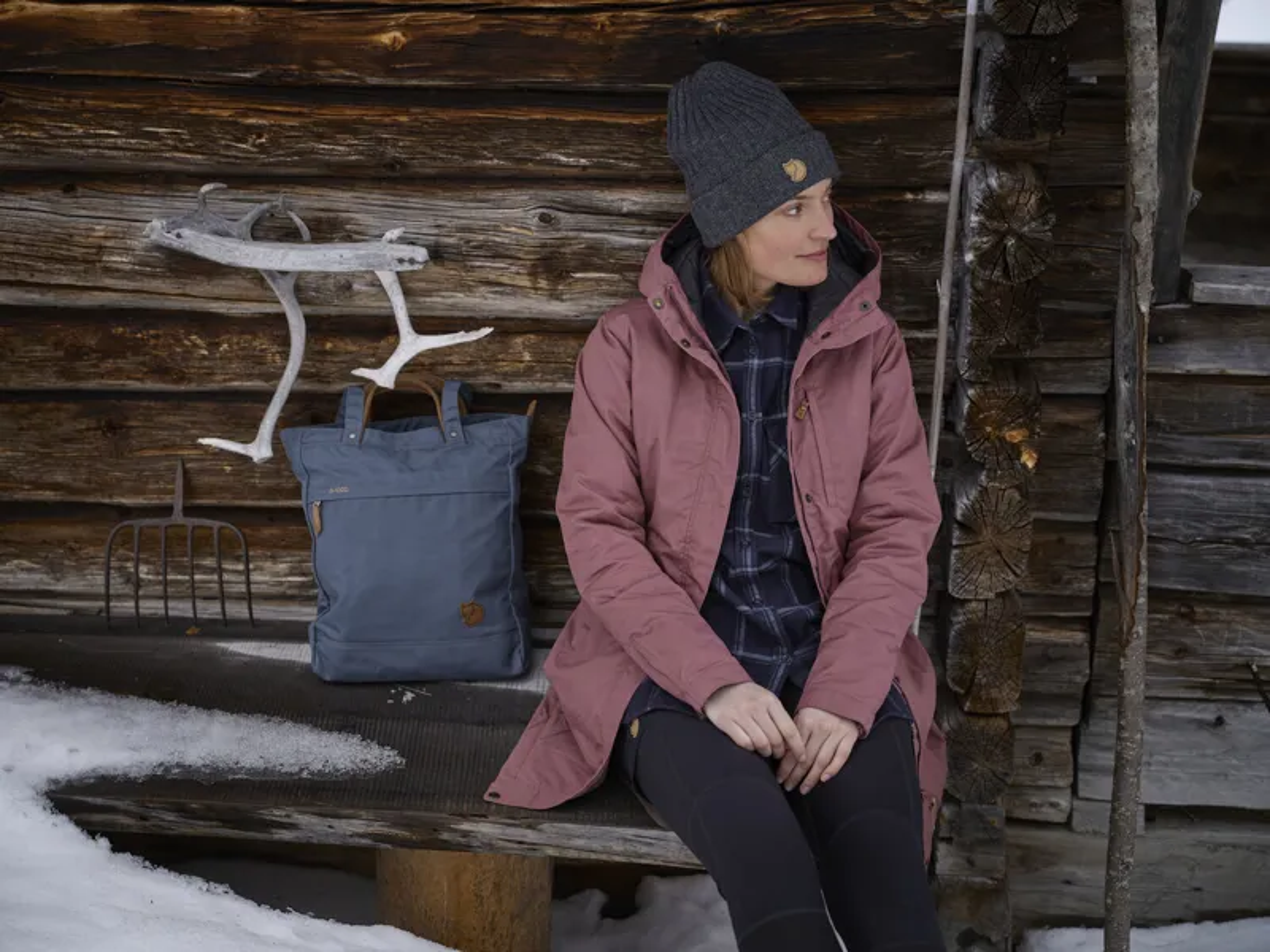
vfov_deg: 28.6
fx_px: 1871
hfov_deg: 37.5
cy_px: 476
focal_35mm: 51
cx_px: 635
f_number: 4
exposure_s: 1/400
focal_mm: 64
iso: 125
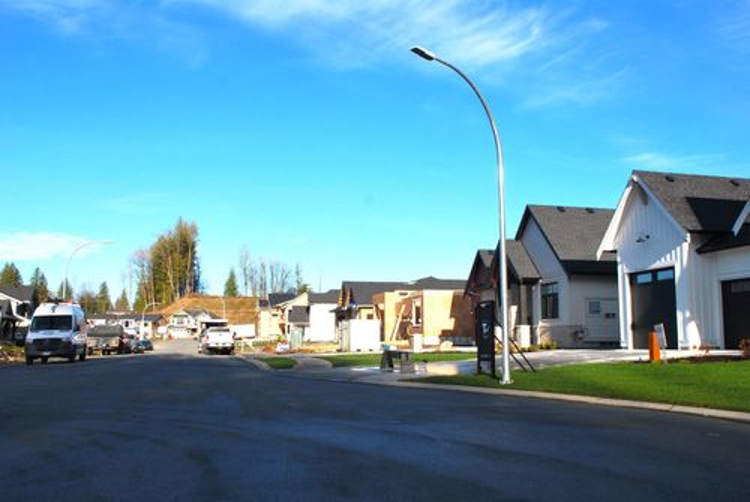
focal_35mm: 33
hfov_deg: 57.2
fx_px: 689
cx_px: 375
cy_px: 251
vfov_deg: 40.1
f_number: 8
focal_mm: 22
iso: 100
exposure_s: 1/250
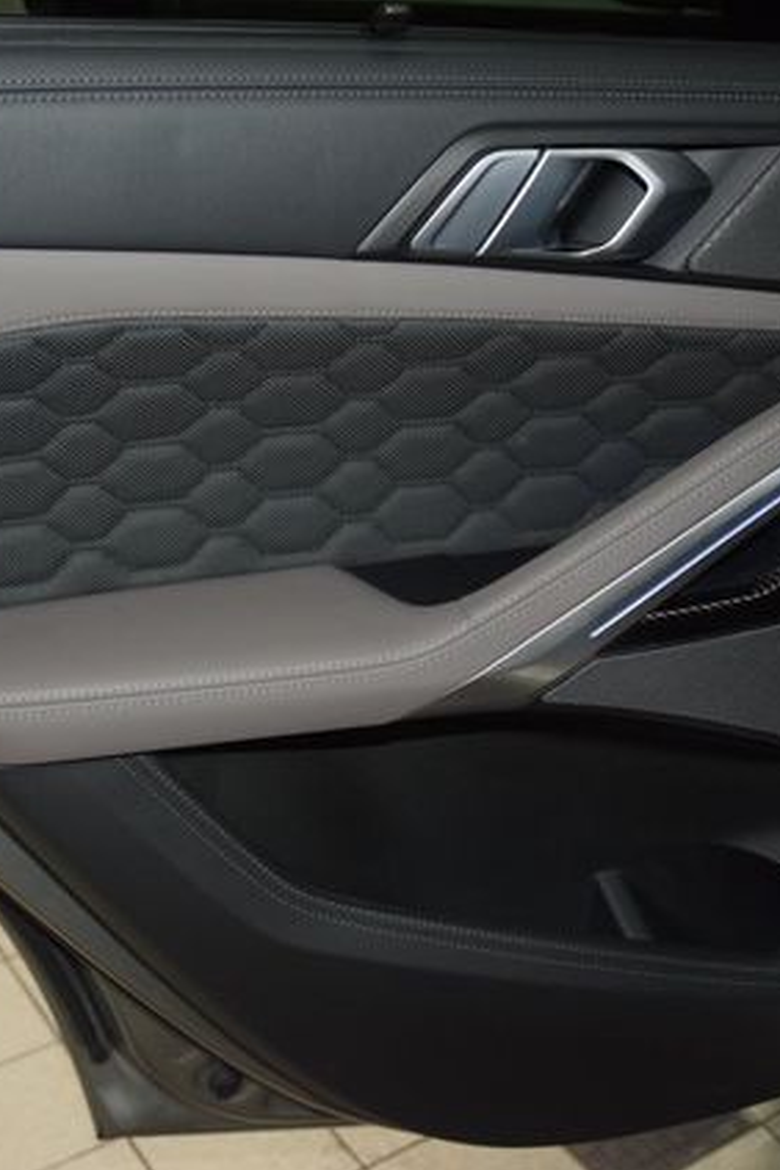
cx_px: 357
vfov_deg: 39.6
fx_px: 1625
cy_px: 588
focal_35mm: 50
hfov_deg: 27.0
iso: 1400
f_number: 3.5
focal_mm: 22
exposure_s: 1/125
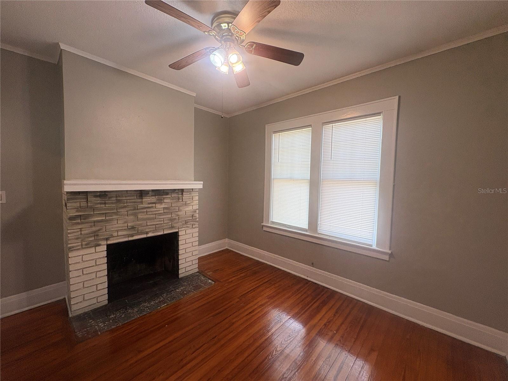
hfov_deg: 102.1
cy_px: 190
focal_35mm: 14
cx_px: 254
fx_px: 205
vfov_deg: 85.7
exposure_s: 1/120
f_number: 2.2
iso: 80
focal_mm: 2.22
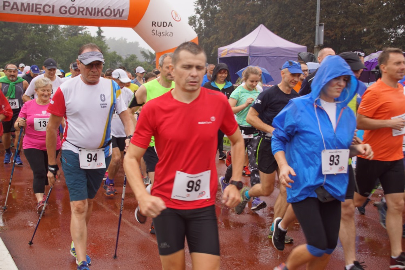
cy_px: 135
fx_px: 506
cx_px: 202
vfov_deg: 29.9
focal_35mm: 45
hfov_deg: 43.6
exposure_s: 1/160
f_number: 4.5
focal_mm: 30
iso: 160
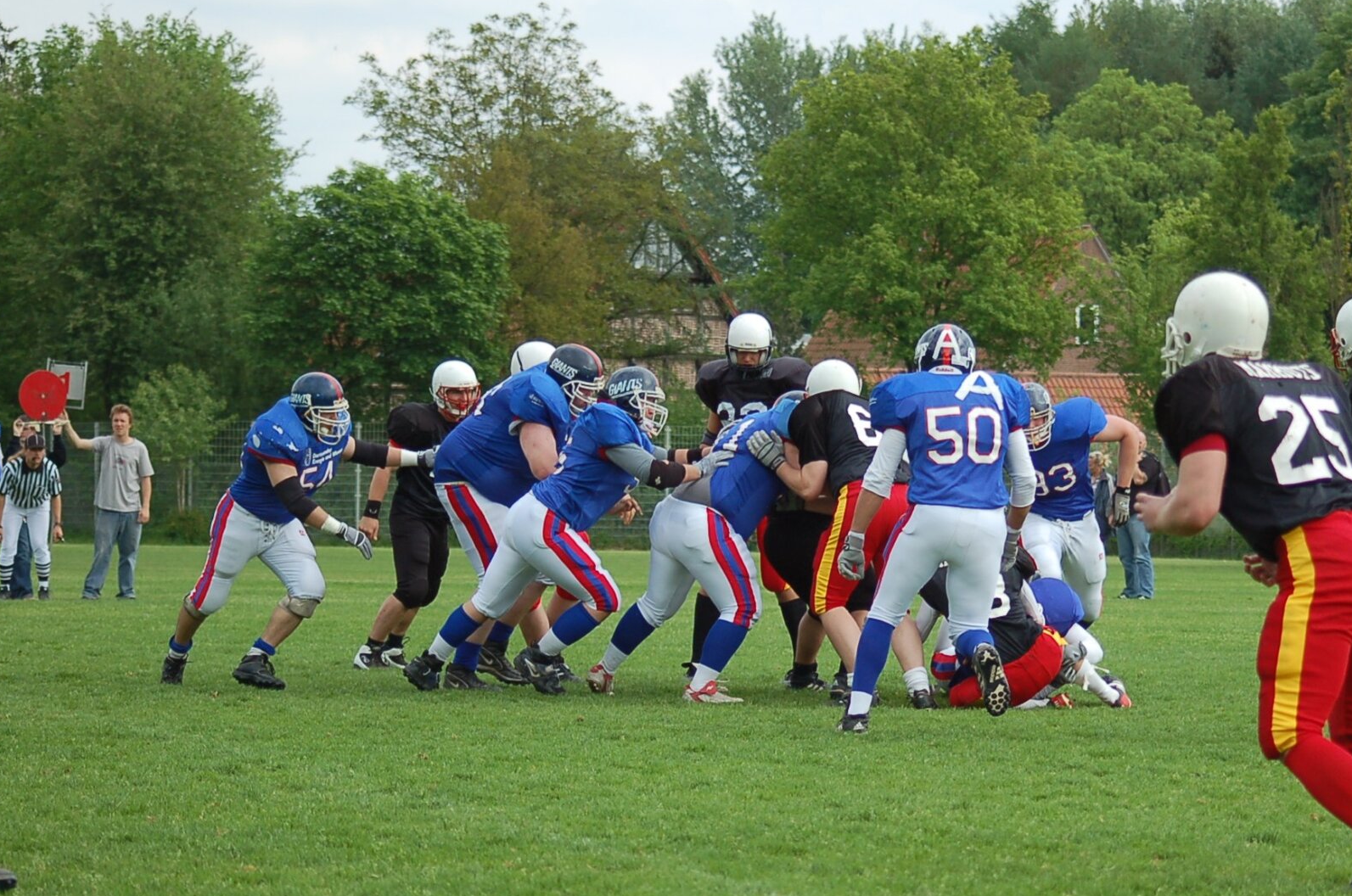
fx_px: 5436
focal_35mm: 145
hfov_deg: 14.1
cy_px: 529
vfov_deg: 9.4
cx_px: 923
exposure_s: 1/1000
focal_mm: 70
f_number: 4
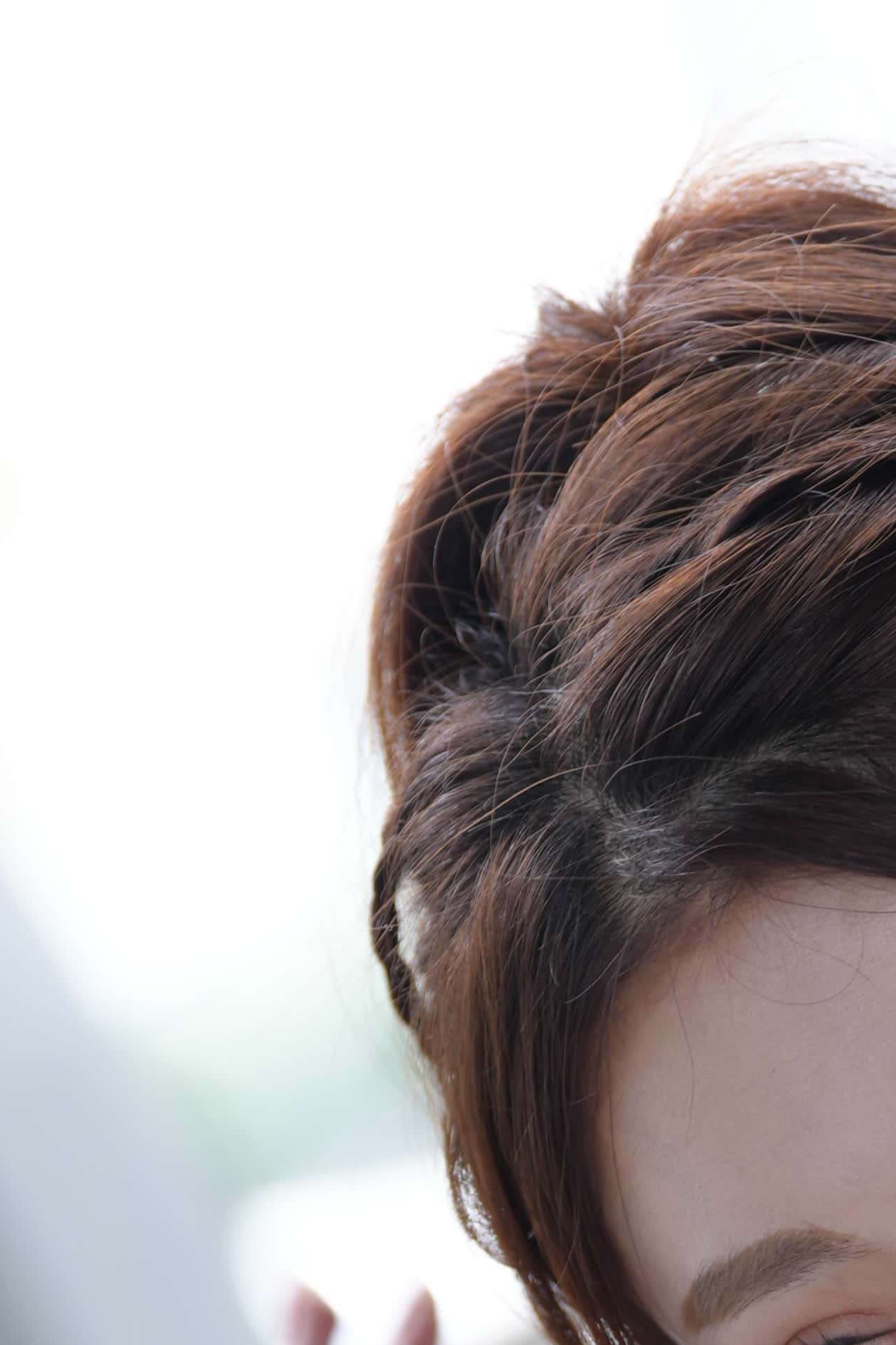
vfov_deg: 6.0
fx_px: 12583
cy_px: 2350
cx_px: 1162
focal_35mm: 337
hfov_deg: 4.1
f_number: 2.8
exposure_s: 1/100
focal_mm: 92
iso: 125
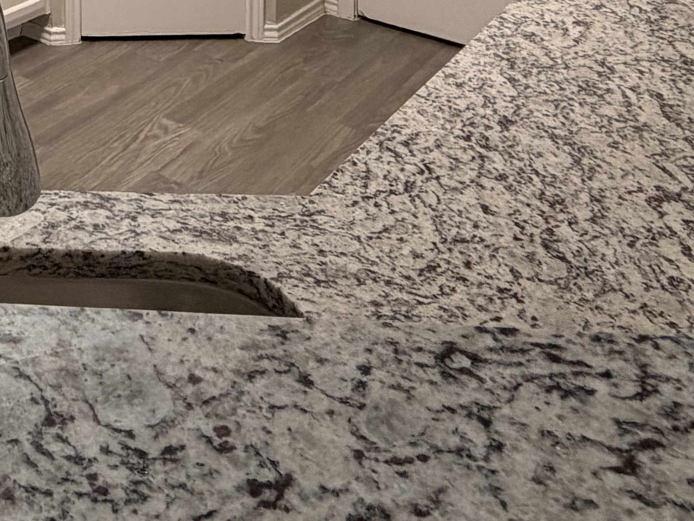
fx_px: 962
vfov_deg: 22.3
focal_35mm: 48
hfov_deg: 33.0
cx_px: -123
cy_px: -344
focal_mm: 2.22
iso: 160
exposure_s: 1/120
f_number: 2.2
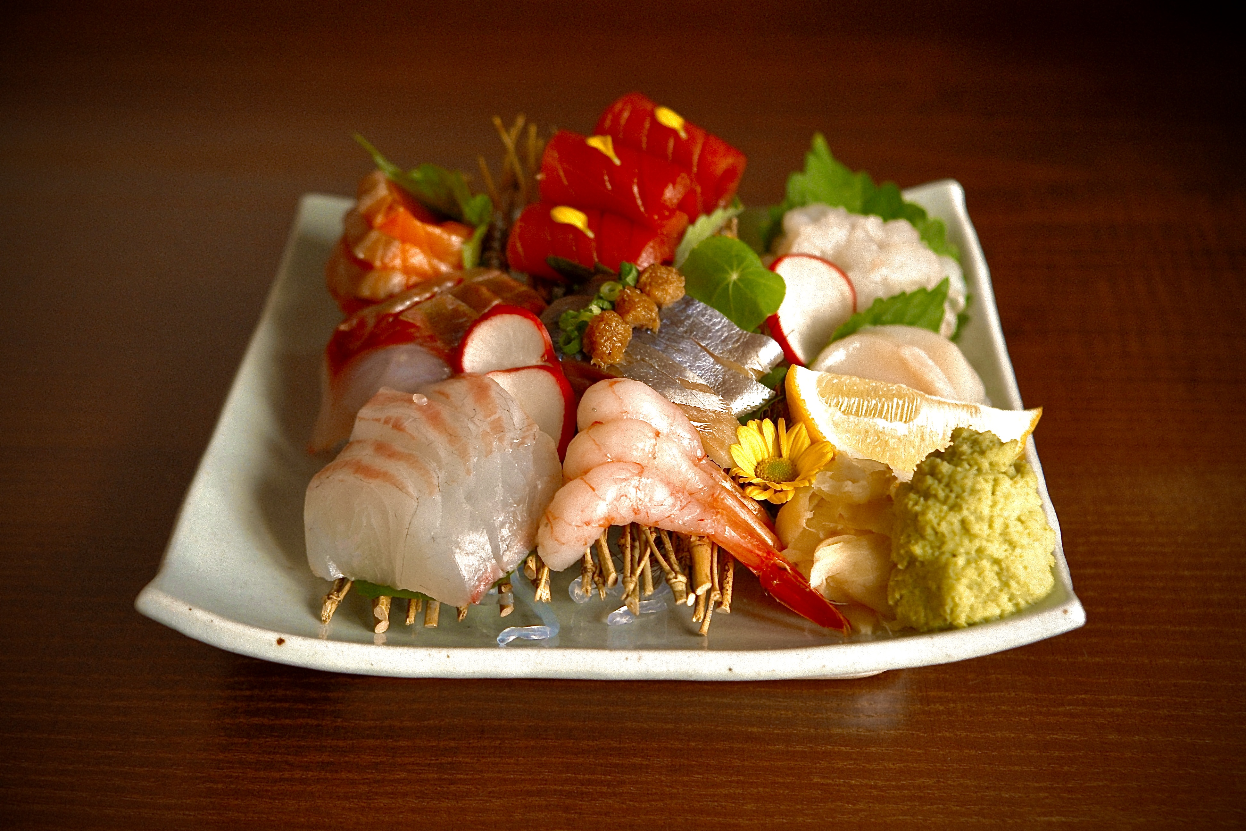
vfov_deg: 26.5
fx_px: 1765
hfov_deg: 38.9
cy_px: 416
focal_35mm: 51
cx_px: 623
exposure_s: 1/60
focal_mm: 34.3
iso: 320
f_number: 3.6
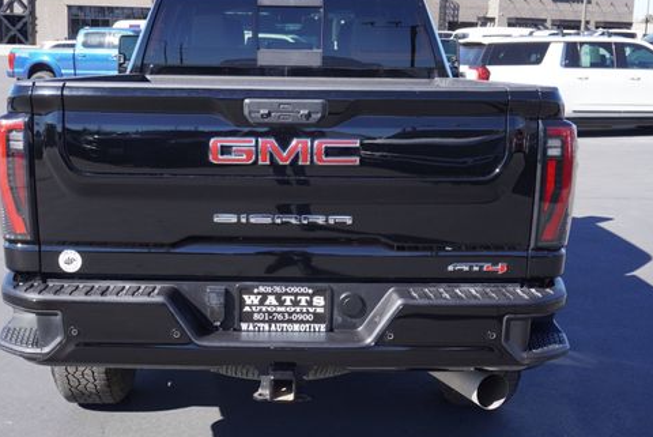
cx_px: 286
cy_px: 216
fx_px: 871
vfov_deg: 28.1
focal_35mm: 48
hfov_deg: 41.0
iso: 100
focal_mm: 24
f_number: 6.3
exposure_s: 1/125
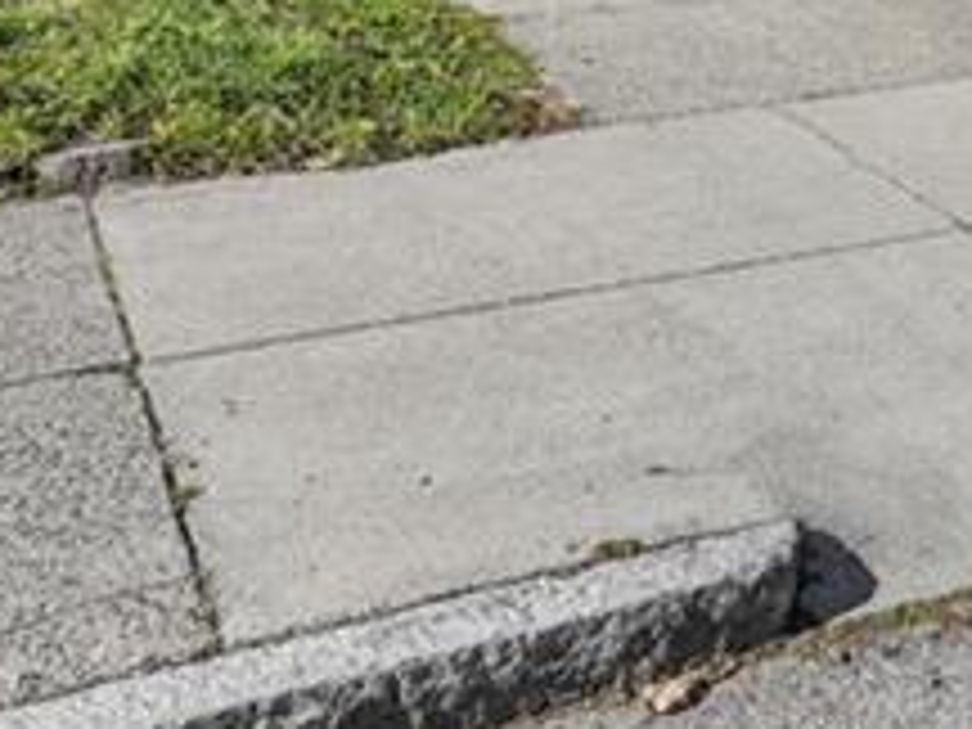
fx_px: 2050
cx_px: 1444
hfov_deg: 22.2
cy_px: -486
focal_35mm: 73
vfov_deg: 17.3
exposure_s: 1/160
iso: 100
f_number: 10
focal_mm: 16
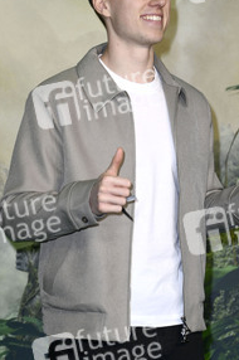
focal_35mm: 175
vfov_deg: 11.8
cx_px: 133
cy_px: 162
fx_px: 1747
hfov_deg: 7.8
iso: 500
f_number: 5.6
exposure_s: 1/250
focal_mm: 125
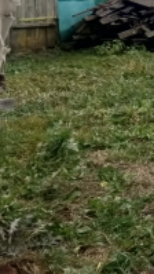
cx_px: 368
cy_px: 1
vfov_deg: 24.7
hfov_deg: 11.9
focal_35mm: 82
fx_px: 595
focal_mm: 4.09
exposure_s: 1/206
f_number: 1.6
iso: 50
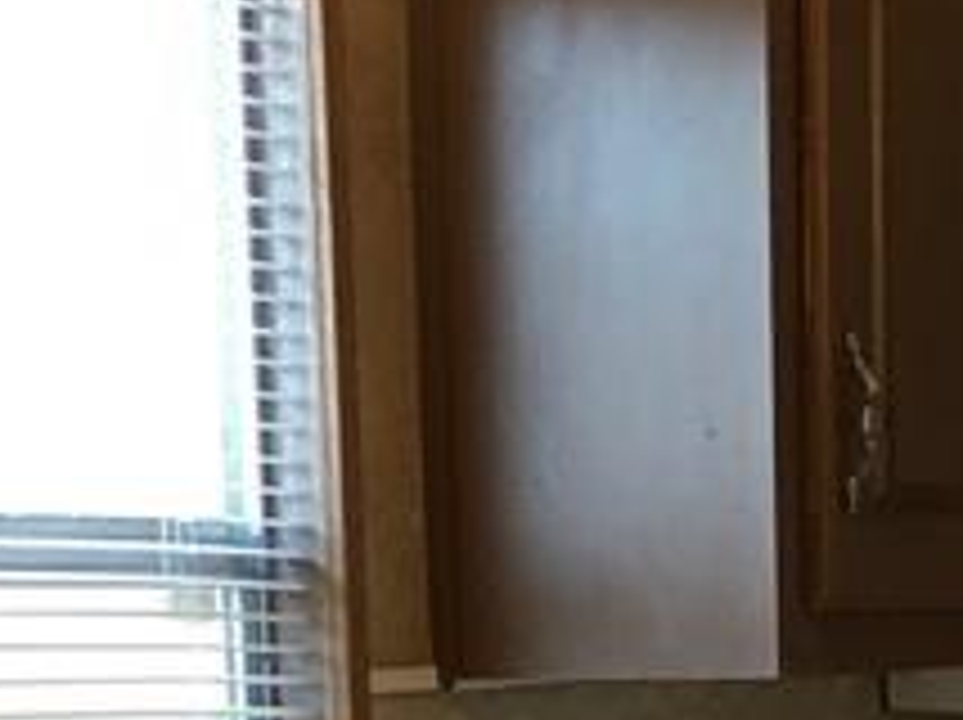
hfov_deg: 14.2
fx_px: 3863
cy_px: 1125
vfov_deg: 10.3
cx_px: 720
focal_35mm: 139
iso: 100
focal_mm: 4.15
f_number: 2.2
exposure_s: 1/30
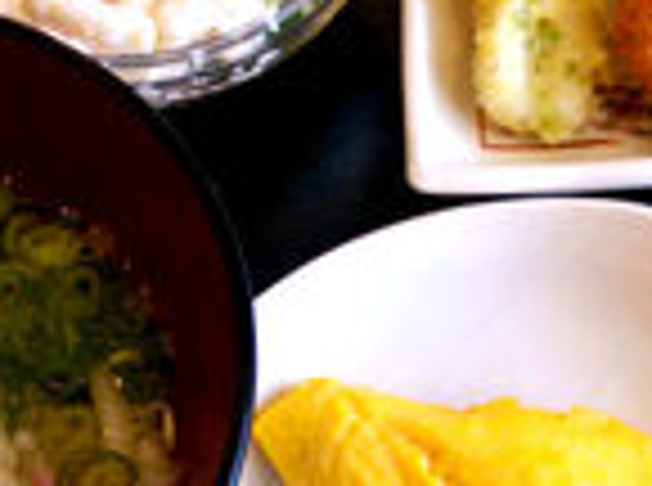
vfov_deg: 17.6
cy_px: 333
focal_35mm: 83
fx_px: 1559
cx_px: 391
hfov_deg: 23.6
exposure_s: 1/37
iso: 160
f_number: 1.94
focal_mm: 4.06
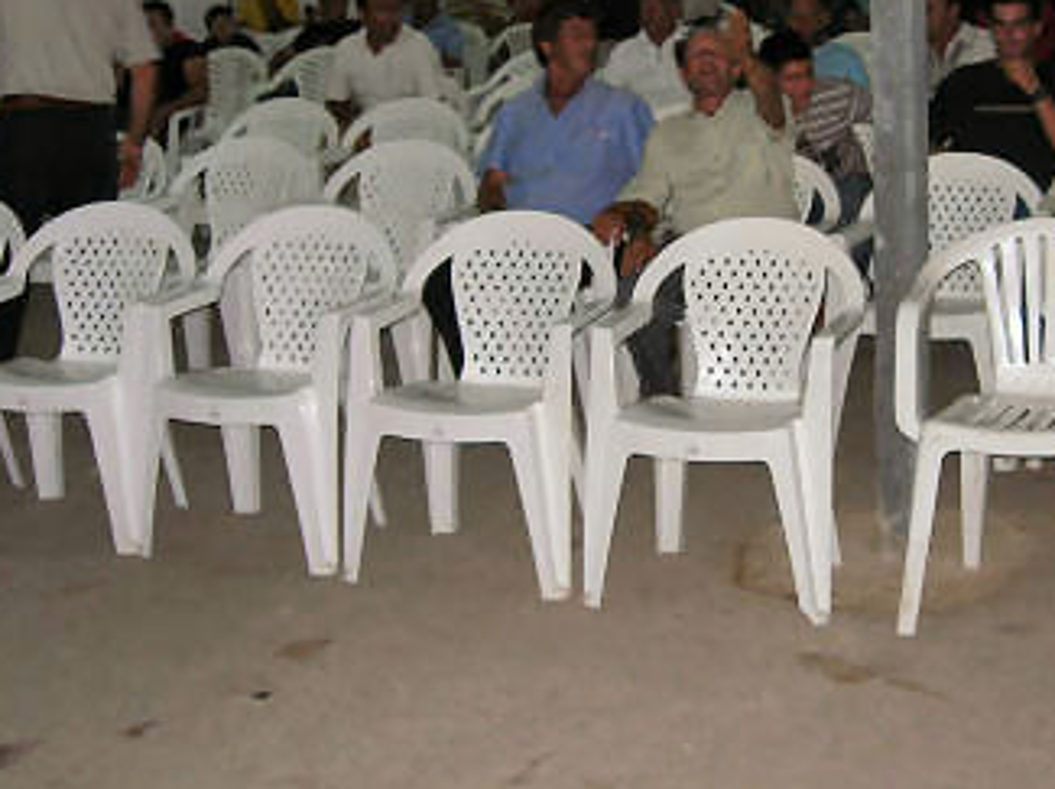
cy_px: 240
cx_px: 763
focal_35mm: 69
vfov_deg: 21.2
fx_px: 2101
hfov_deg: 27.9
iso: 75
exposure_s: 1/60.1
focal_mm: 7.8
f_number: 2.8
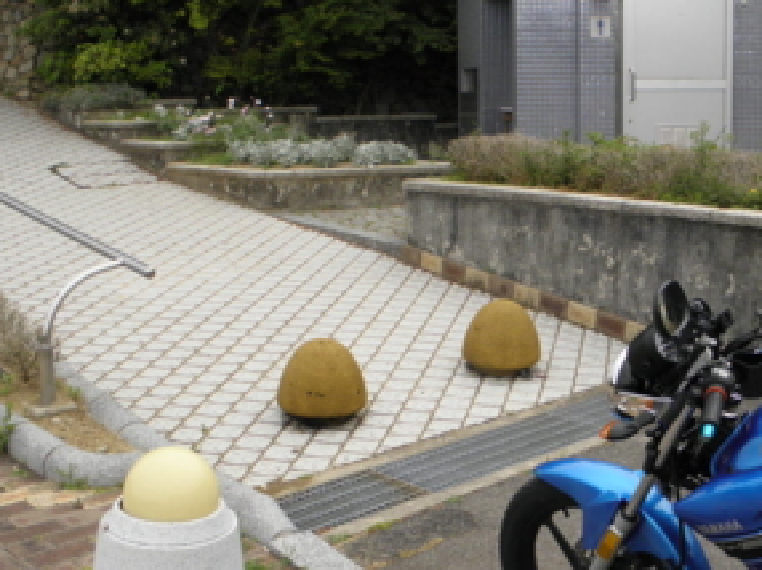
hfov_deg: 38.4
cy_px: 324
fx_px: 1078
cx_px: 520
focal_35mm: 49
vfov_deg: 29.6
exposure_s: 1/320
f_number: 3.5
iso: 100
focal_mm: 5
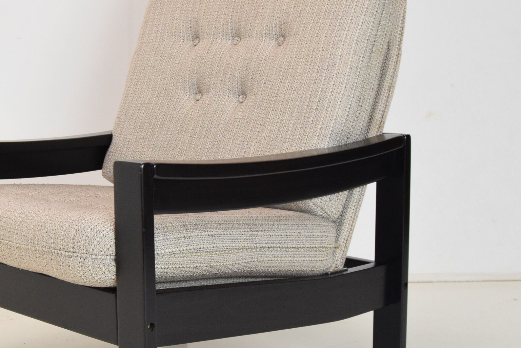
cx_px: 146
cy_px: 189
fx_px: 940
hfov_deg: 30.6
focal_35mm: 65
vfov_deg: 21.0
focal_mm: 23
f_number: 6.3
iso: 1600
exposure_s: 1/160
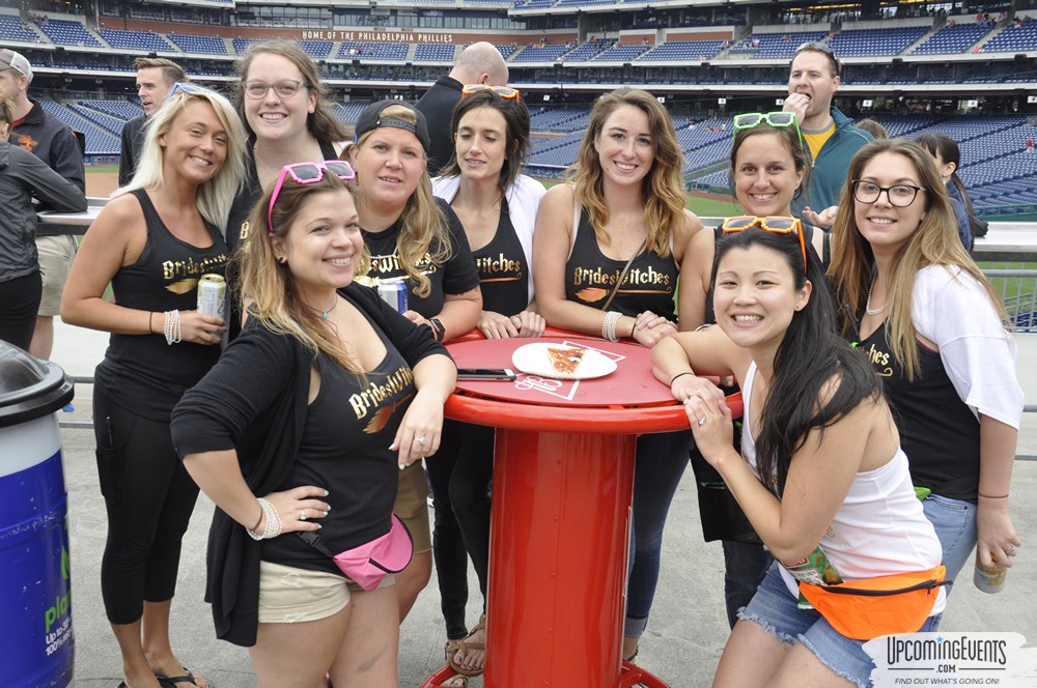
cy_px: 344
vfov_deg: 34.1
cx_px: 518
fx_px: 1122
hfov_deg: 49.6
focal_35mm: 39
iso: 400
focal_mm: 26
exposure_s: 1/100
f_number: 10
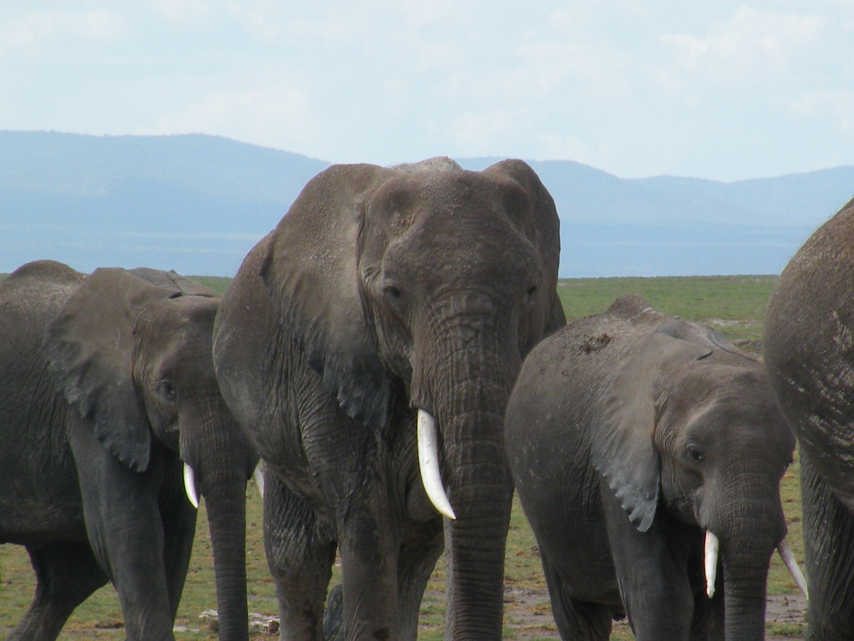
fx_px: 12433
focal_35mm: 504
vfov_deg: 3.0
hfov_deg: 3.9
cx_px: 572
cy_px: 462
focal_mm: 46.7
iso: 64
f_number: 6.3
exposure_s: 1/310
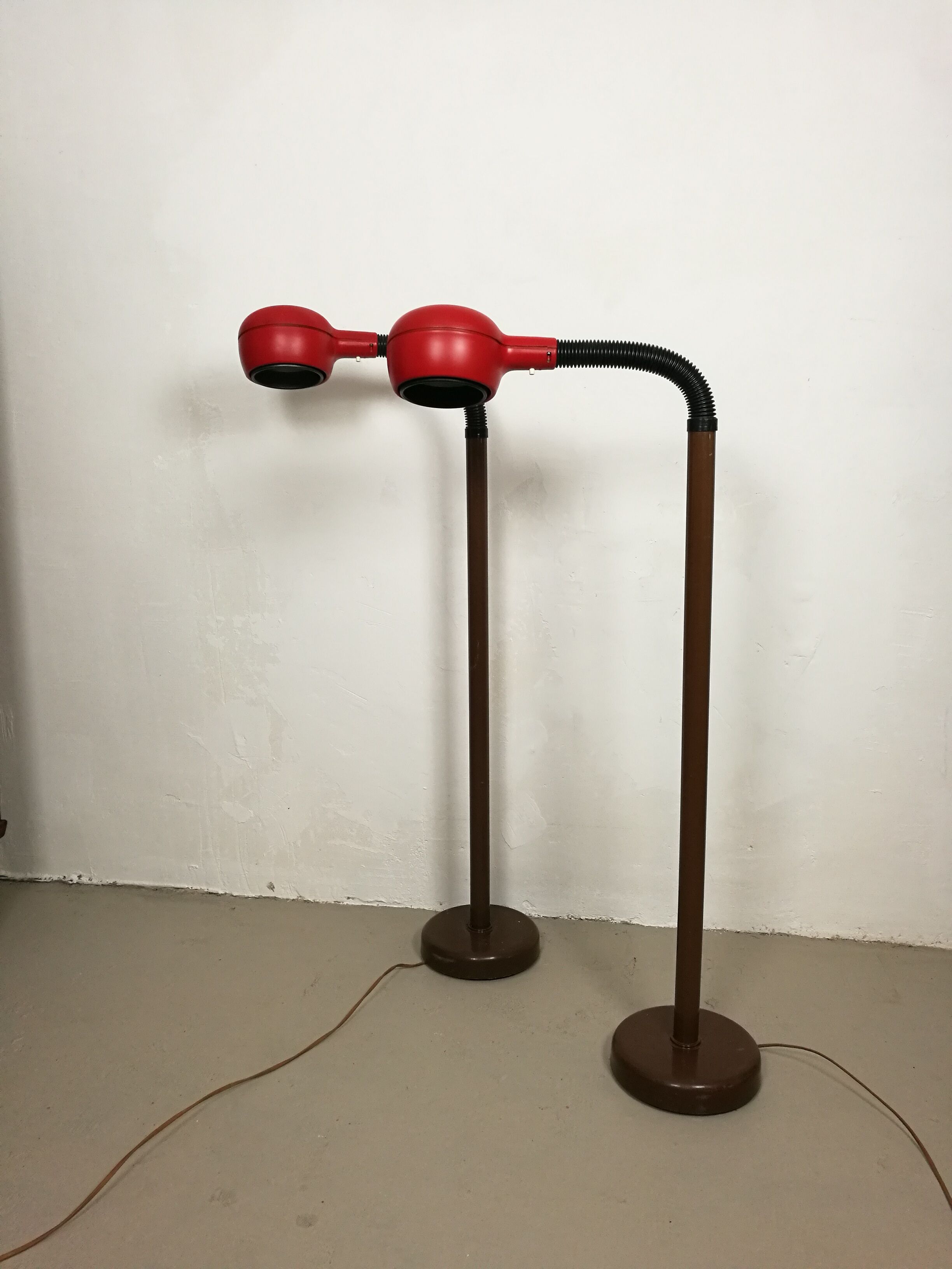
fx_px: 990
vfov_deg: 65.3
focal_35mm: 27
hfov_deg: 51.4
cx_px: 476
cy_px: 634
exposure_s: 1/33.3
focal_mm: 4.5
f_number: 2.2
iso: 160
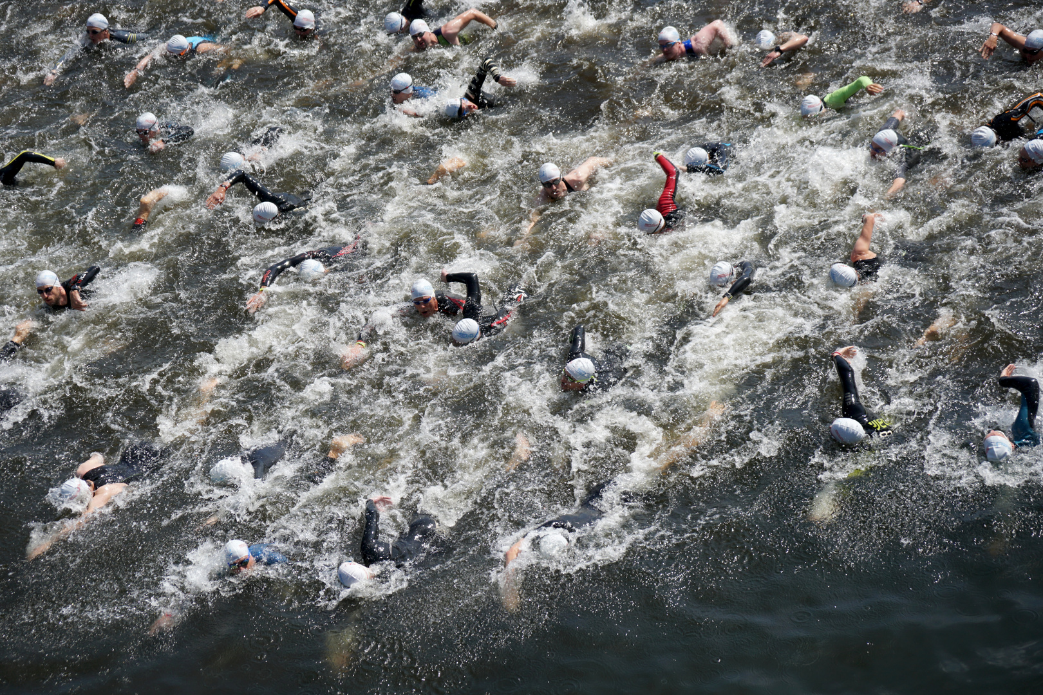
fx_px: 3042
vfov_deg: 13.0
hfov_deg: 19.5
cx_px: 522
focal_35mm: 105
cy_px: 348
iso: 160
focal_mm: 70
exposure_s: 1/2000
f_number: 4
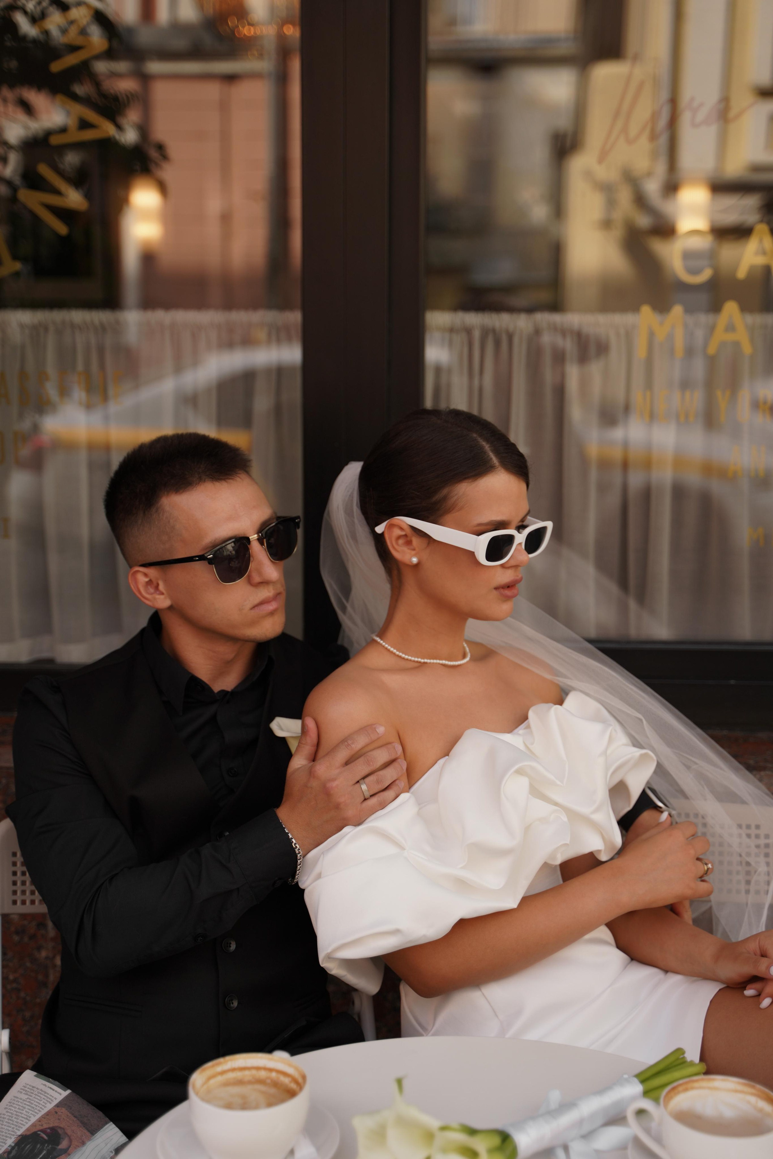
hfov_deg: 29.2
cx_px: 386
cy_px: 580
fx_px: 1481
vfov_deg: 42.7
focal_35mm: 46
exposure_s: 1/640
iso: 125
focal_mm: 46
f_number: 2.8
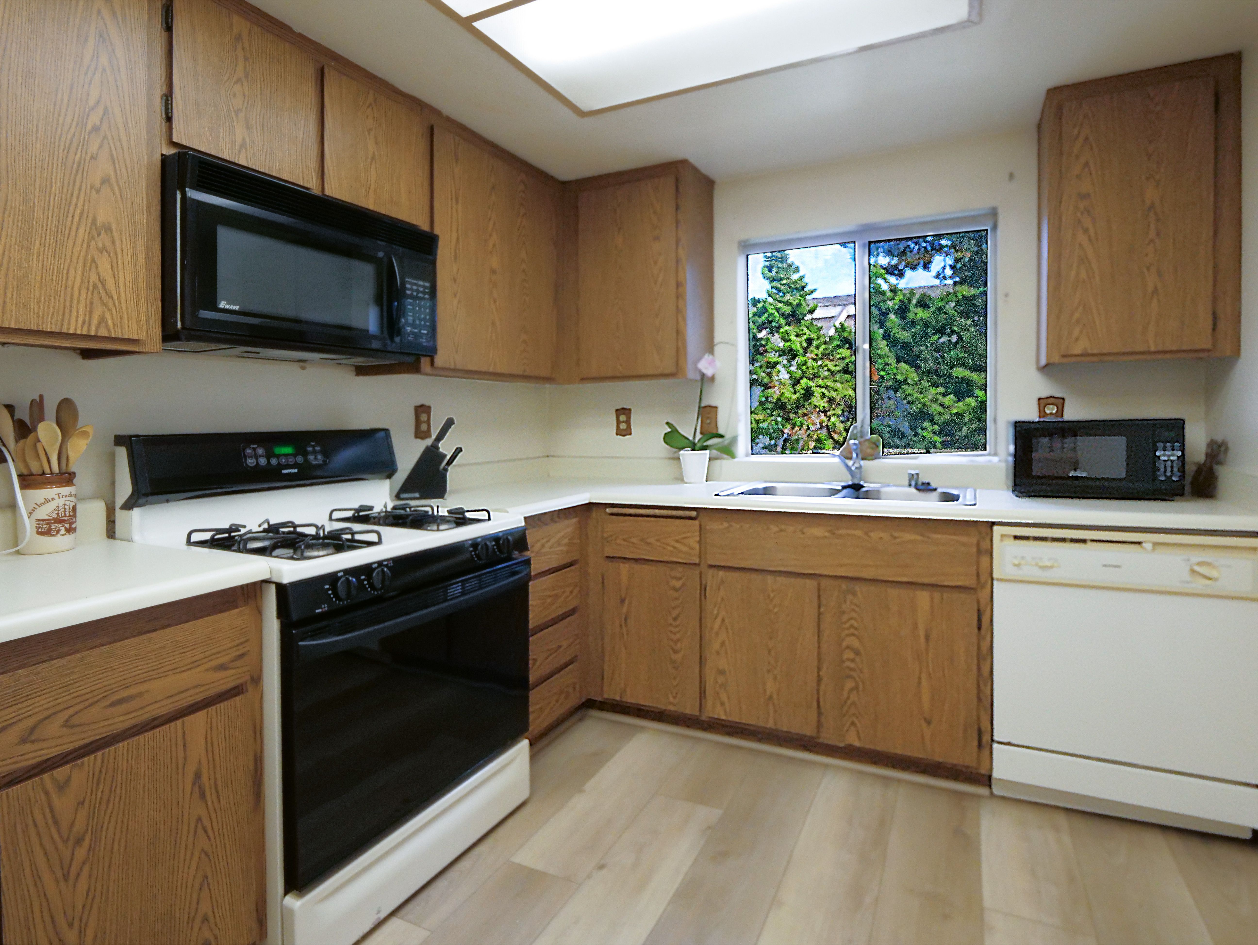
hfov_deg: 87.7
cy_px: 472
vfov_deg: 71.7
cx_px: 629
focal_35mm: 18
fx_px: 655
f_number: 8
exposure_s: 1/50
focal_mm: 9
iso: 2000
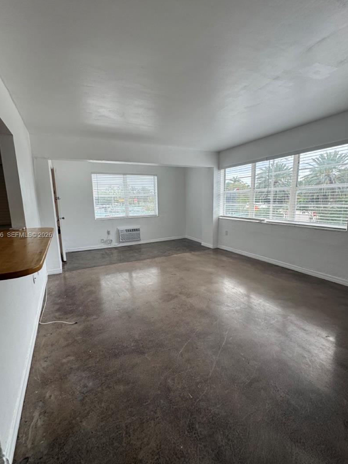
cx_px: 169
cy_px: 236
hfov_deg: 78.1
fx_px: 214
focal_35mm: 16
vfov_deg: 94.5
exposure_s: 1/211
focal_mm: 2.22
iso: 40
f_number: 2.2
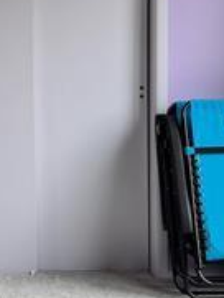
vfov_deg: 18.9
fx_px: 879
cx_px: -58
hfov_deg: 14.0
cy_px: 30
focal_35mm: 102
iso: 50
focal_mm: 6.76
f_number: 1.78
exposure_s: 1/129
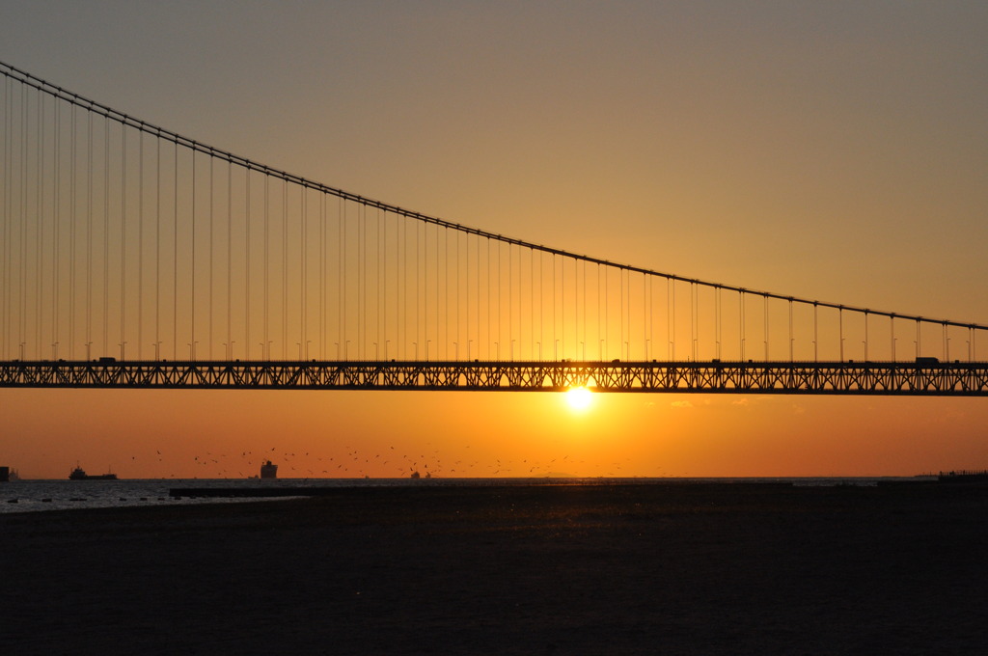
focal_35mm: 82
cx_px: 494
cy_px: 328
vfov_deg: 16.5
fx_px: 2261
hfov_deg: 24.6
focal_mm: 55
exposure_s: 1/4000
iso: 640
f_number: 11
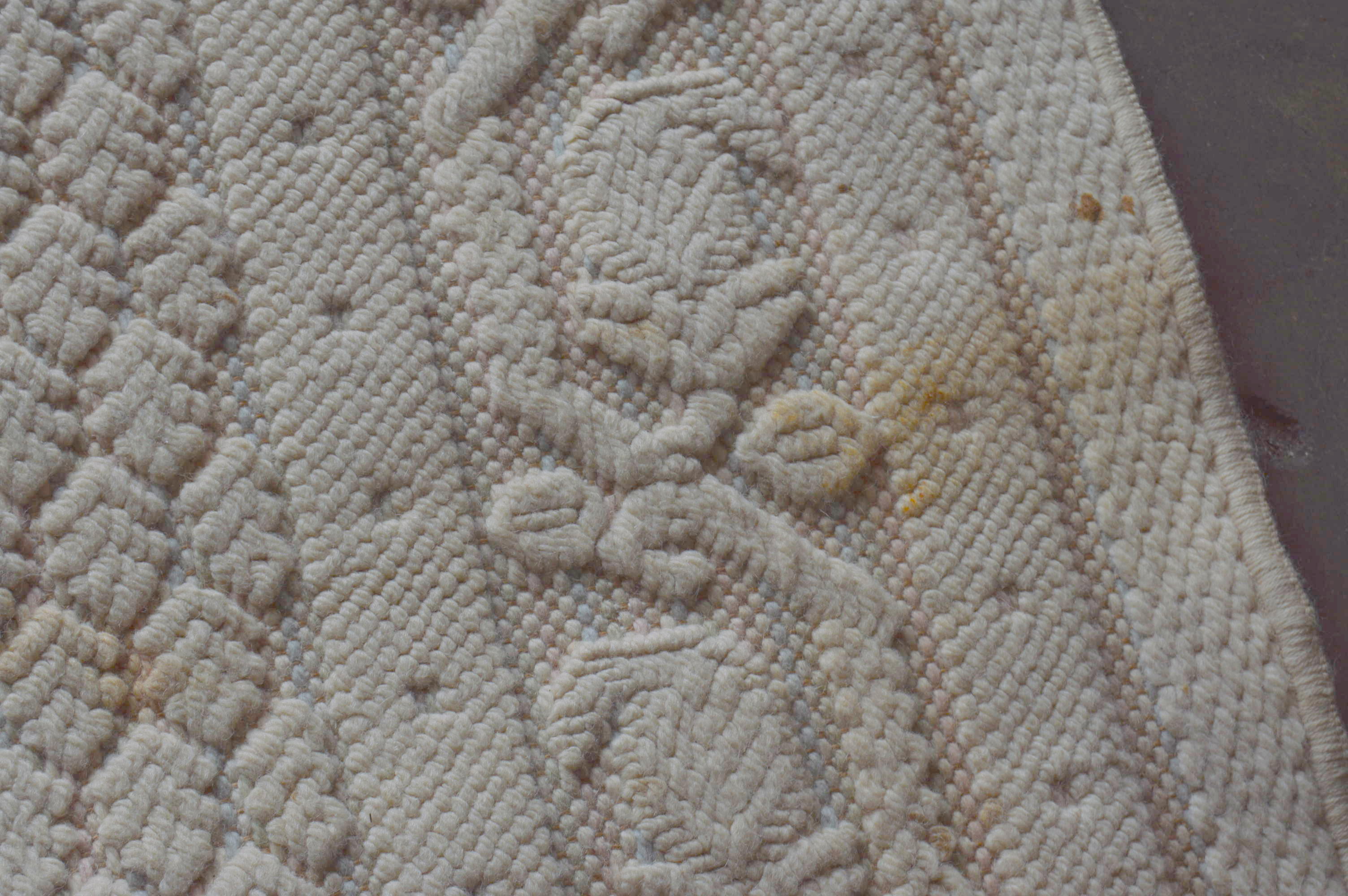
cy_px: 448
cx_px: 674
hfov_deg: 24.6
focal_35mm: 82
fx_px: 3086
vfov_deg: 16.5
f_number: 8
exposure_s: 1/160
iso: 100
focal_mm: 55
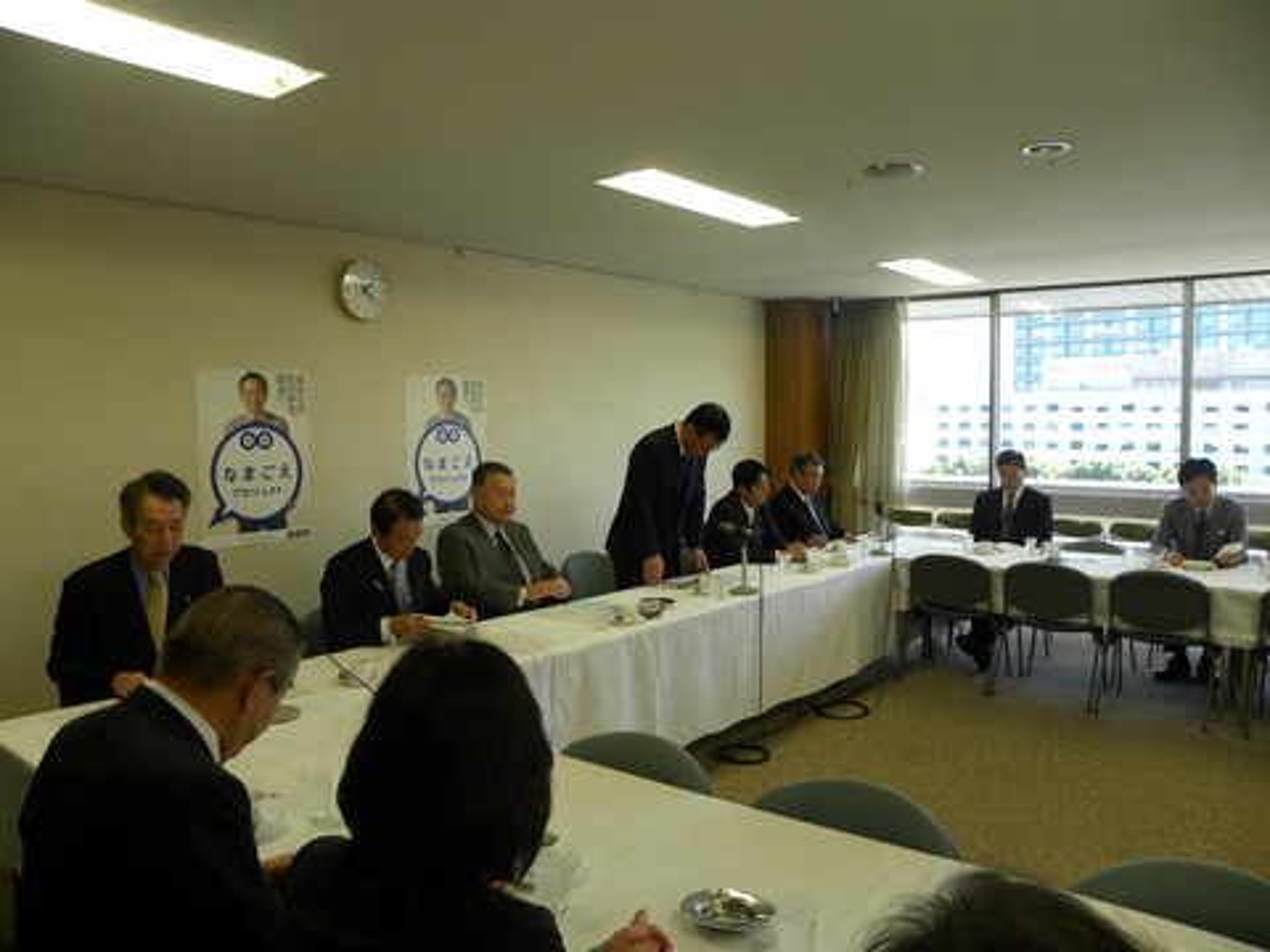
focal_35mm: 26
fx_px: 954
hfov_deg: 67.3
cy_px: 476
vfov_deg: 53.1
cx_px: 635
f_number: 2.8
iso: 78
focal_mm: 4.6
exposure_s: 1/77
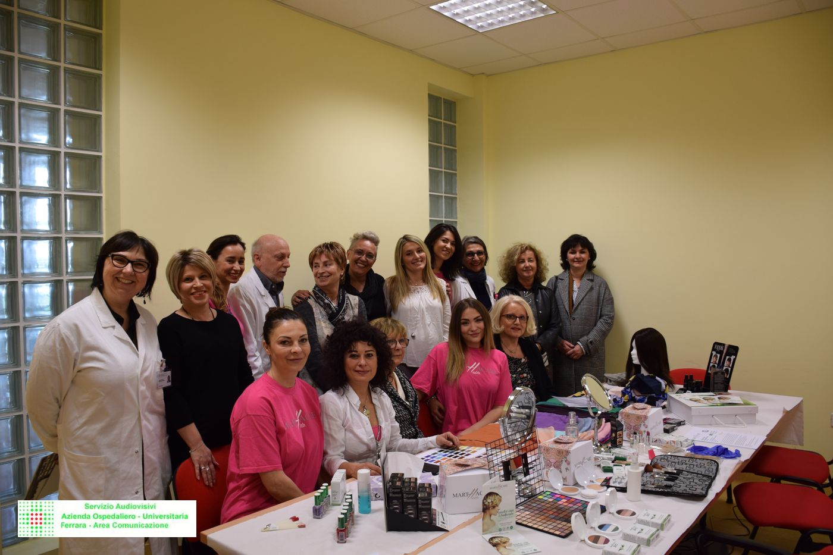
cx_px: 416
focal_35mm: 27
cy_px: 278
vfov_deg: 47.9
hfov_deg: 67.4
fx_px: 625
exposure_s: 1/80
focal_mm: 18
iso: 400
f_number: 4.5
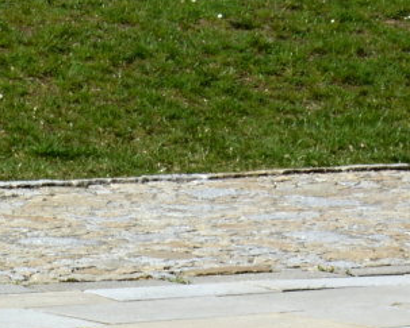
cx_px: -99
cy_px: 696
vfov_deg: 4.9
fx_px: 3790
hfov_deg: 6.2
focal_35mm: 312
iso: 100
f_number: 16
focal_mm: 42
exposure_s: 1/80
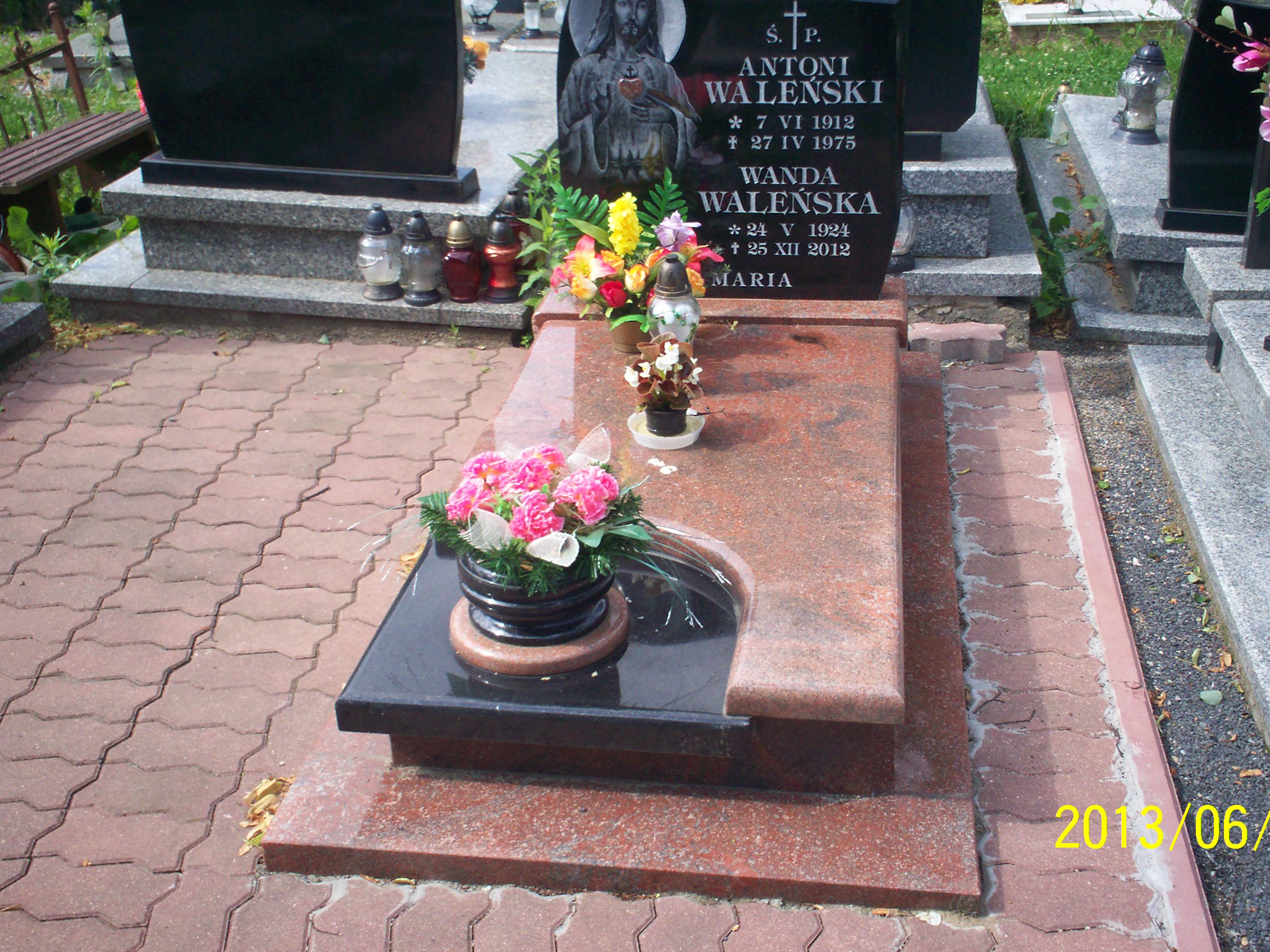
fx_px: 1504
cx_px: 683
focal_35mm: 41
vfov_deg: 35.1
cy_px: 428
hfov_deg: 45.7
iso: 100
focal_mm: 6
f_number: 4.5
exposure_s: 1/229
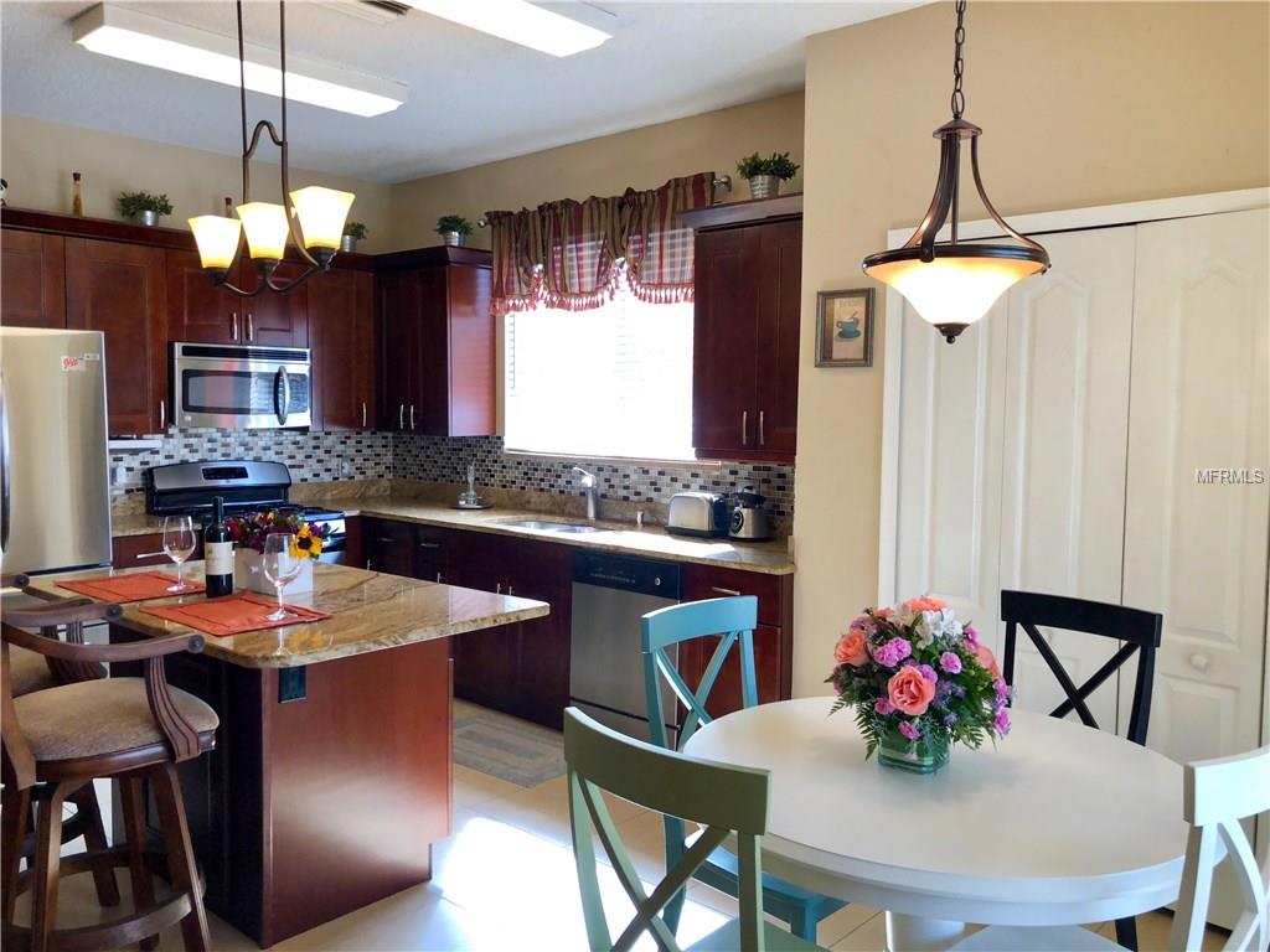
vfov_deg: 49.7
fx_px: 1027
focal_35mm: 28
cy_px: 476
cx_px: 635
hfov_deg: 63.4
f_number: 1.8
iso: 80
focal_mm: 3.99
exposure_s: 1/120
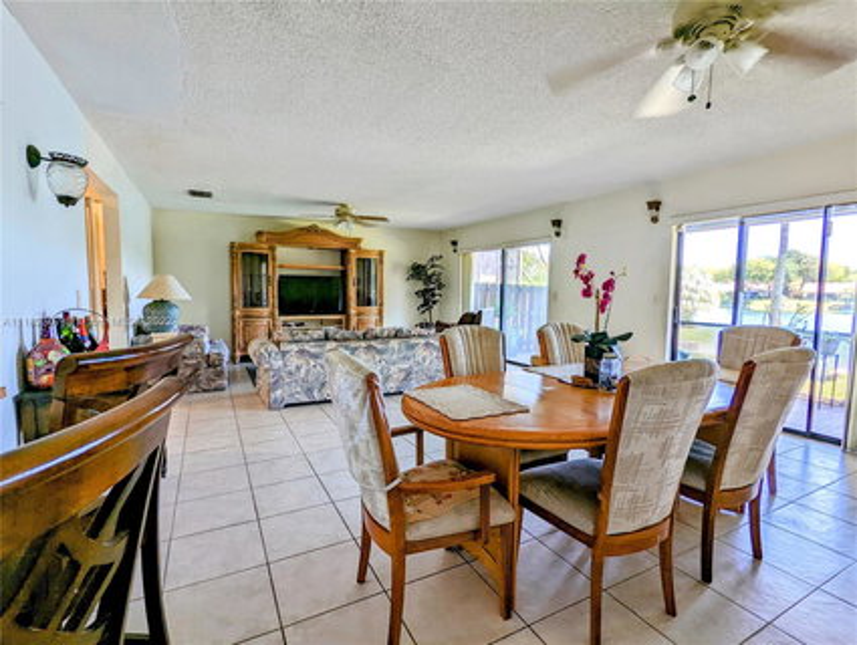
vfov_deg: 78.2
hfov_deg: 94.4
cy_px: 322
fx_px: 397
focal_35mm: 16
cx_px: 428
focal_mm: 2.35
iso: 47
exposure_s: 1/35.1
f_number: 2.2
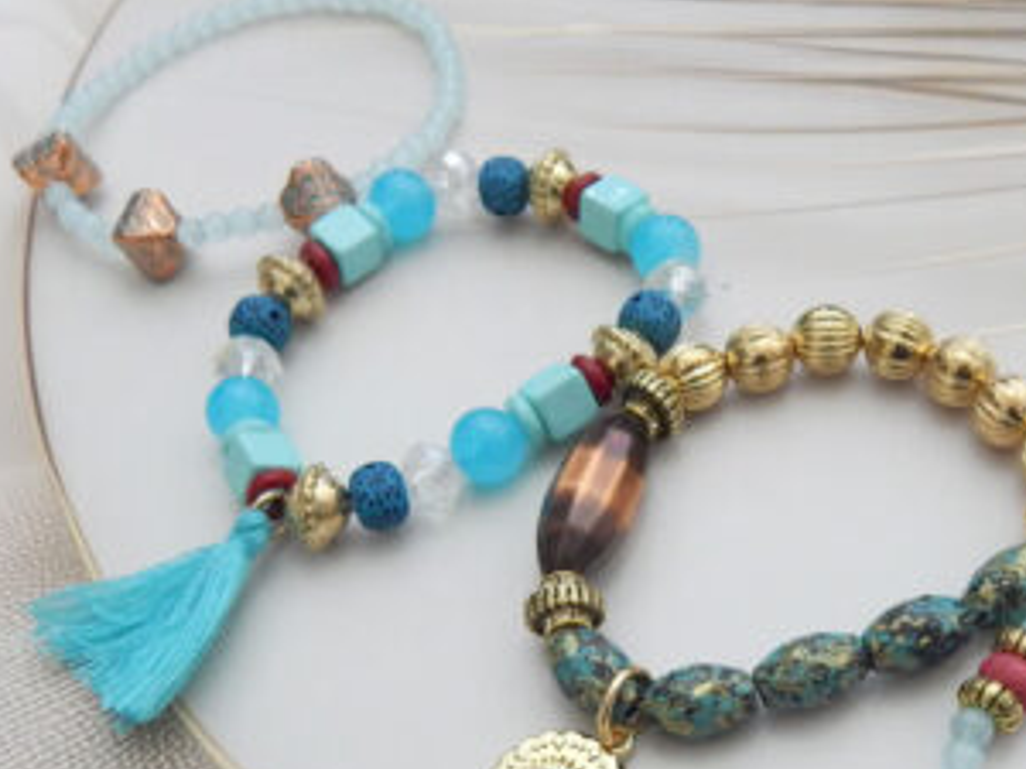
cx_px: 653
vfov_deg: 28.6
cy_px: 602
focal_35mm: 50
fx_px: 1482
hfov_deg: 37.9
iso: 360
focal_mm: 4.5
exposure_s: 1/30
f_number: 3.1
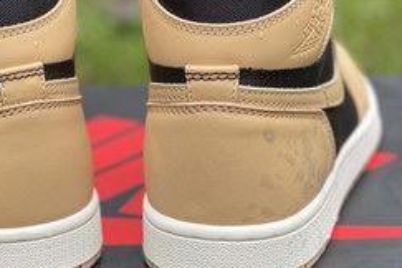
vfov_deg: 10.0
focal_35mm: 137
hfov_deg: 14.9
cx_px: 116
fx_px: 1530
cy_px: 127
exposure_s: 1/121
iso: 25
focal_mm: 7.5
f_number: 2.2
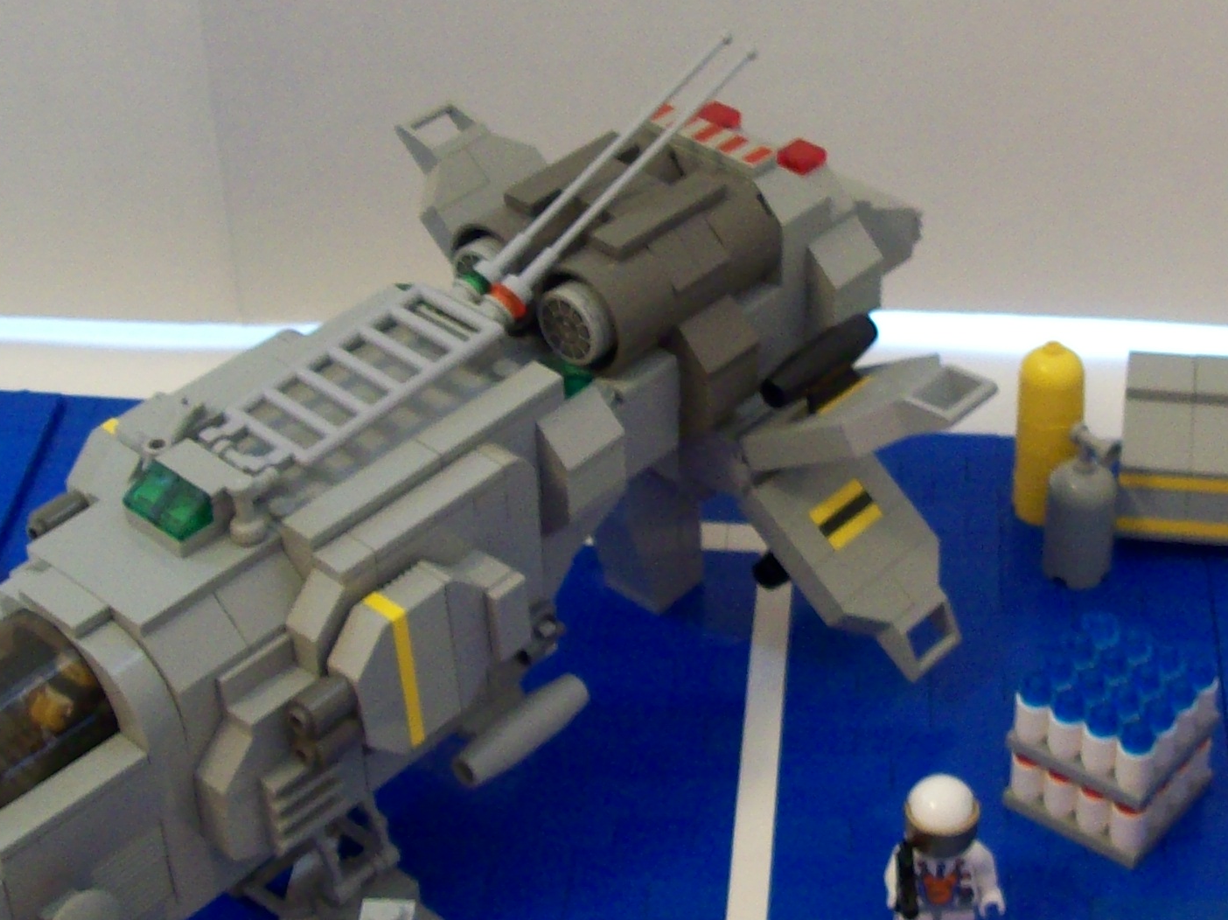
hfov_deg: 26.2
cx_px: 980
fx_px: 2589
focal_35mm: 73
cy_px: 370
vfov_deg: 20.1
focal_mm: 6
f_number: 2.7
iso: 160
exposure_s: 1/9.14
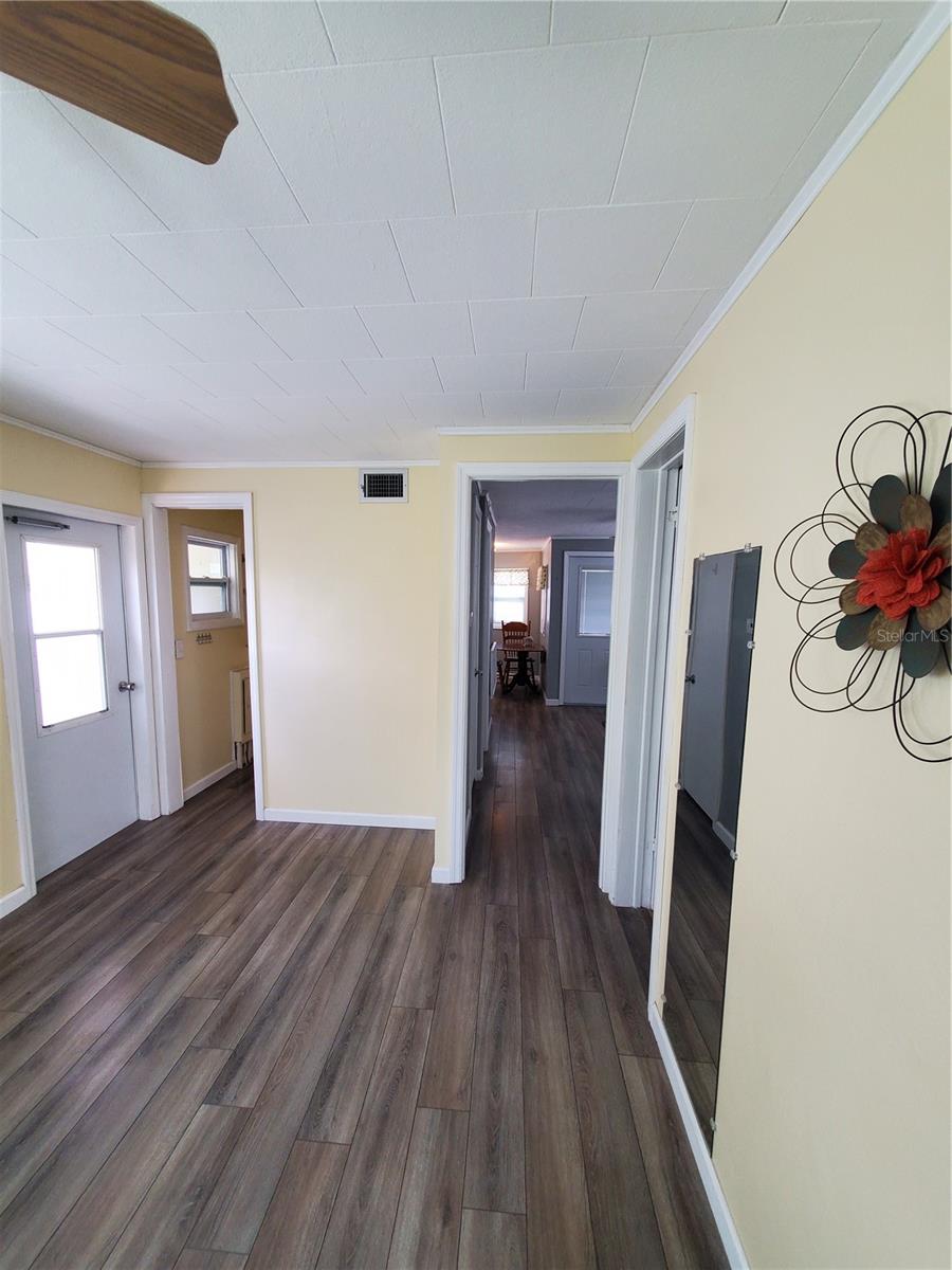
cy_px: 635
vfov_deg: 106.2
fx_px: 477
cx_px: 476
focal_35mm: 13
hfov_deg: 89.9
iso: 160
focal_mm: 1.8
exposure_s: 1/60
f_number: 2.2
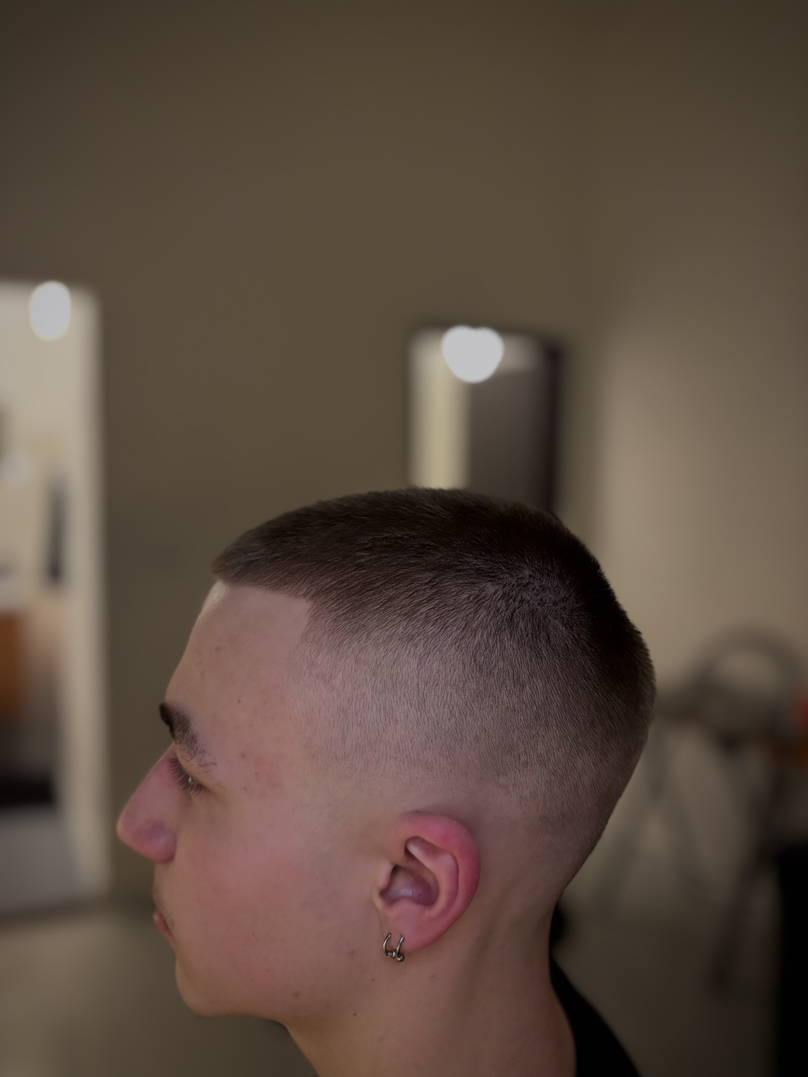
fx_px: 809
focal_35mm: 26
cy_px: 538
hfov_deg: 53.1
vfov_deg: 67.3
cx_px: 404
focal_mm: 5.96
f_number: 1.6
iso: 400
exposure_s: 1/50
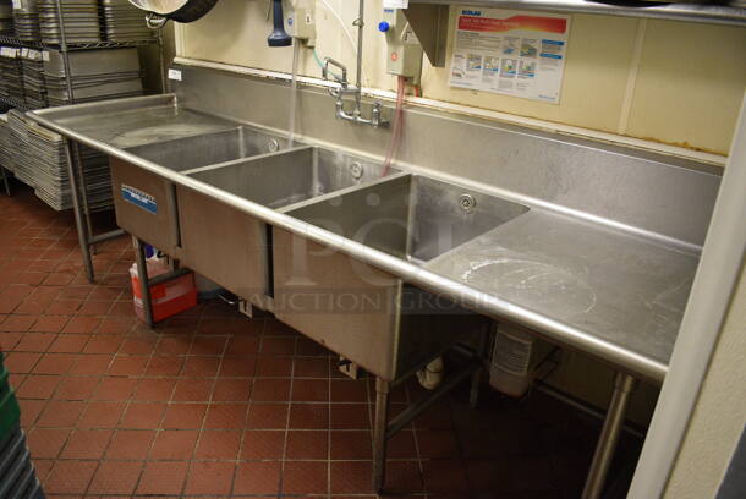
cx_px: 373
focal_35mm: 27
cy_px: 250
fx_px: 560
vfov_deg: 48.0
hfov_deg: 67.3
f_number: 3.5
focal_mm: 18
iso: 1800
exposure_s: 1/125
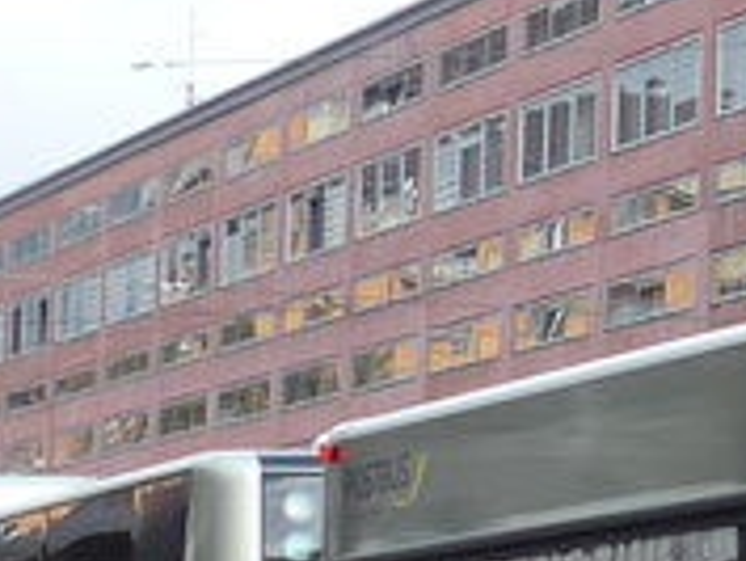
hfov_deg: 7.4
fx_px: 5262
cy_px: 688
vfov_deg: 6.1
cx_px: 2053
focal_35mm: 244
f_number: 2.8
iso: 80
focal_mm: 7.5
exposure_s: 1/640
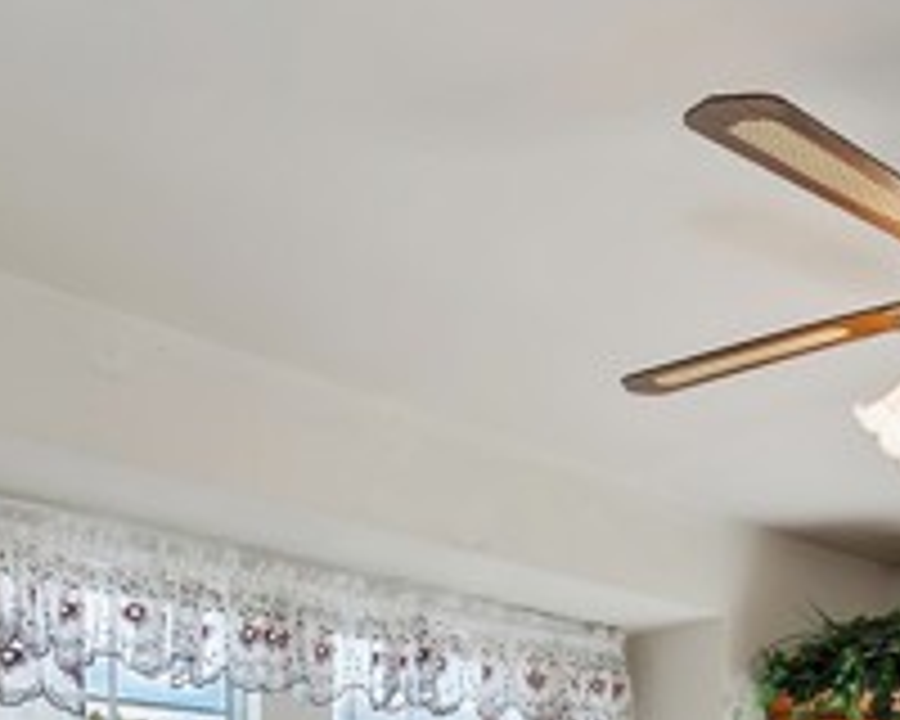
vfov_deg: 28.7
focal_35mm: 45
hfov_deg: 37.9
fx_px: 1199
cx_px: 842
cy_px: 880
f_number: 8
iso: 100
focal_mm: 10
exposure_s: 1/30
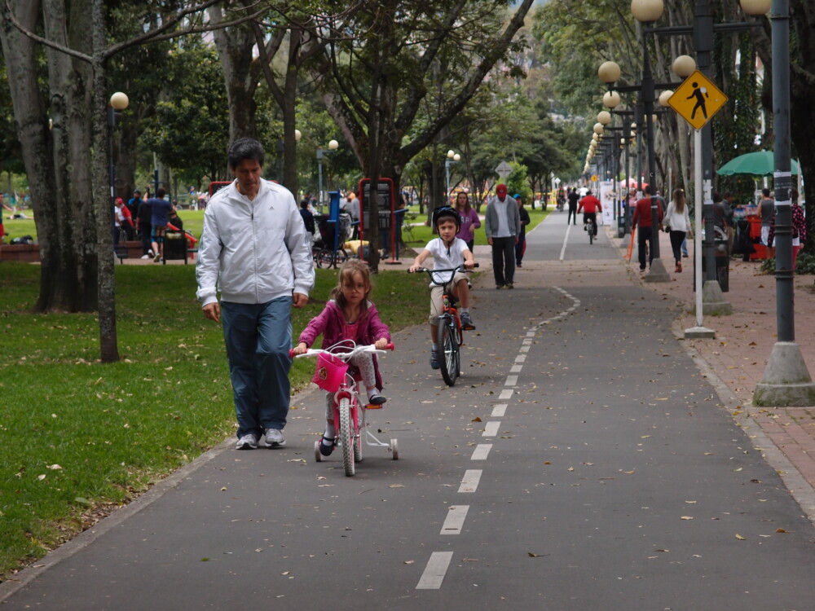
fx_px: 2637
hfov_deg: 17.6
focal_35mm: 112
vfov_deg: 13.2
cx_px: 408
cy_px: 306
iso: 125
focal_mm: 24
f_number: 3.5
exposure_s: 1/320
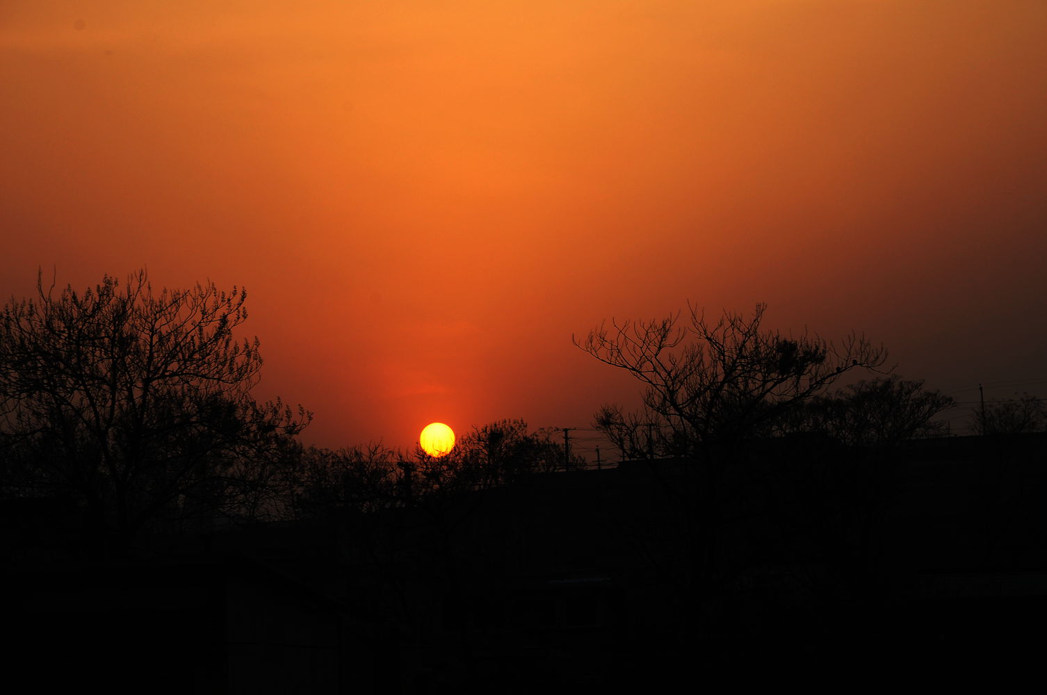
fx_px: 3703
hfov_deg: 16.1
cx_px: 524
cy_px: 348
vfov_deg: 10.7
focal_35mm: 128
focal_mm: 85
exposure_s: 1/100
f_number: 13
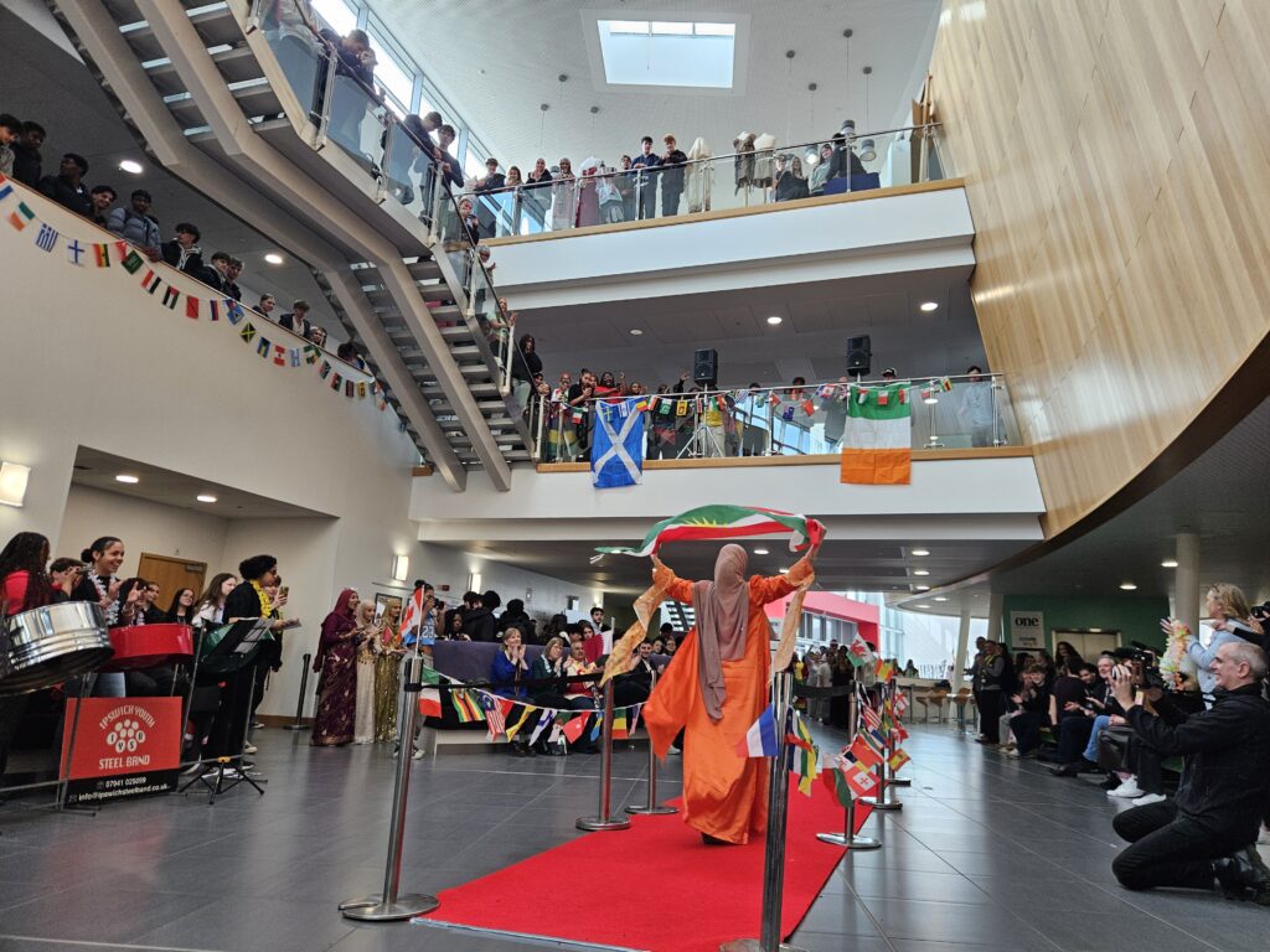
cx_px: 635
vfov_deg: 58.9
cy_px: 476
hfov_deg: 73.9
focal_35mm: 23
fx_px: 844
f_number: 1.8
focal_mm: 5.4
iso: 64
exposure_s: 1/100
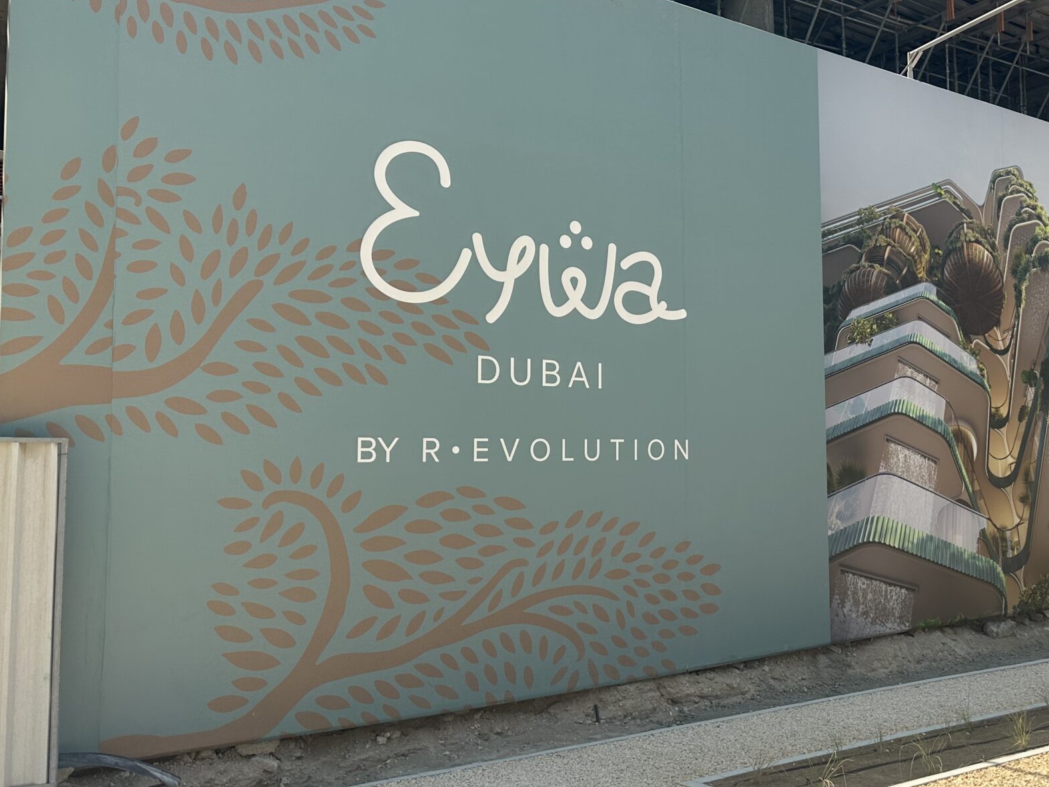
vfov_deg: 36.8
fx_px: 1182
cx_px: 801
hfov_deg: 46.0
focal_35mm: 39
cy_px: 370
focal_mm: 6.86
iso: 80
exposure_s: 1/2299
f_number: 1.78
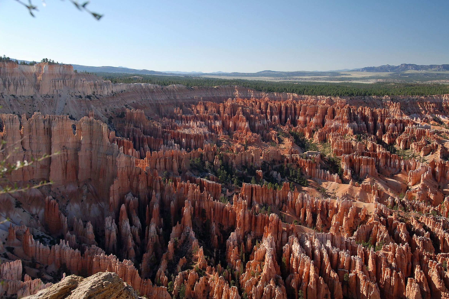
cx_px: 228
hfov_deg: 45.4
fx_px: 536
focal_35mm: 43
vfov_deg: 31.2
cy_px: 147
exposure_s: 1/45
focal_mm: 28
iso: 100
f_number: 7.1
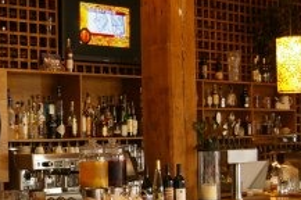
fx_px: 822
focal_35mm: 98
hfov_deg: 20.5
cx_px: 51
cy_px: 138
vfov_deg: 13.8
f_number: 4
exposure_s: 1/45
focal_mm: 23
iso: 400
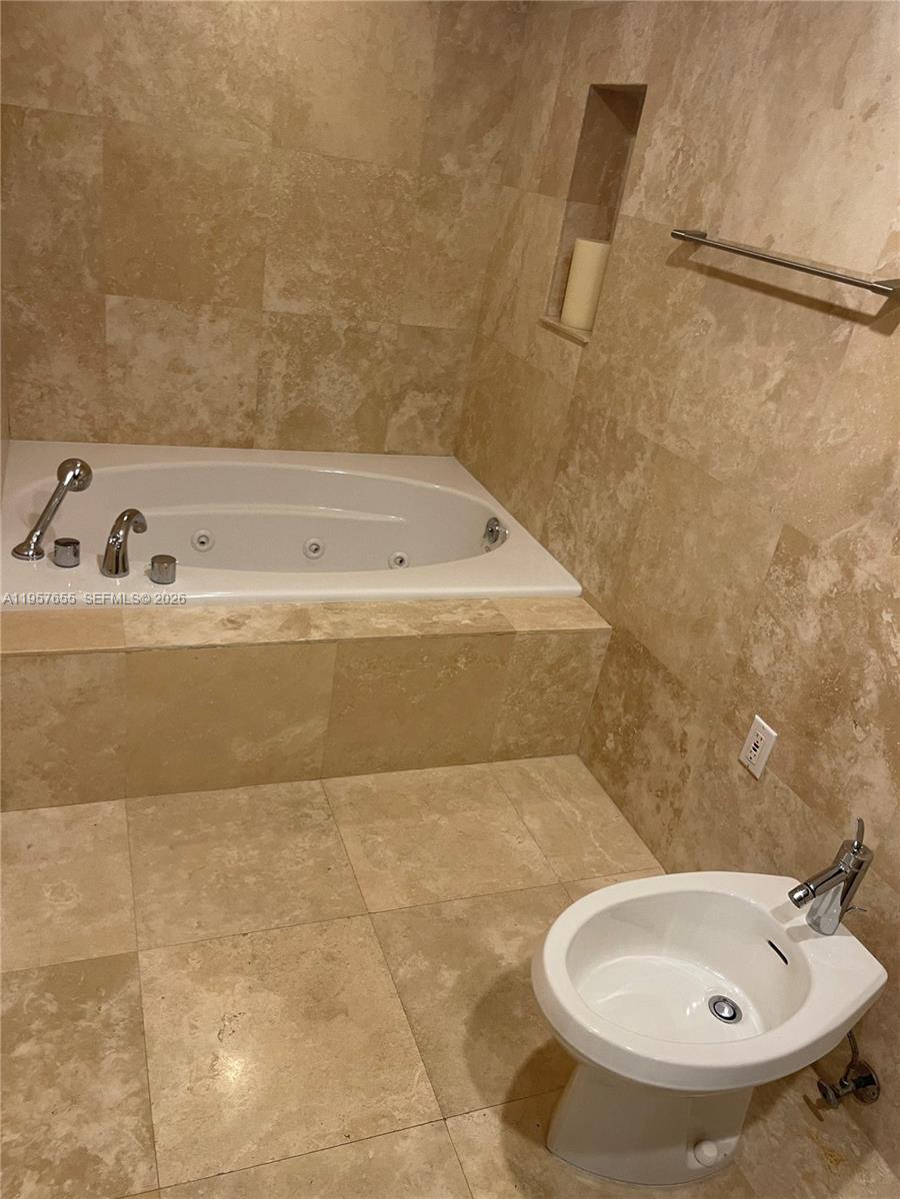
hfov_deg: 53.1
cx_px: 450
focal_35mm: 26
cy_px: 600
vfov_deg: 67.3
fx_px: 901
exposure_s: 1/60
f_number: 1.6
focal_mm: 5.1
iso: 160
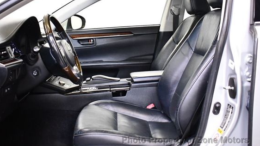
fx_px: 296
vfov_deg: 27.6
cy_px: 50
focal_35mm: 43
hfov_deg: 47.3
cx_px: 117
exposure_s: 1/125
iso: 3200
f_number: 3.5
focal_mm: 18
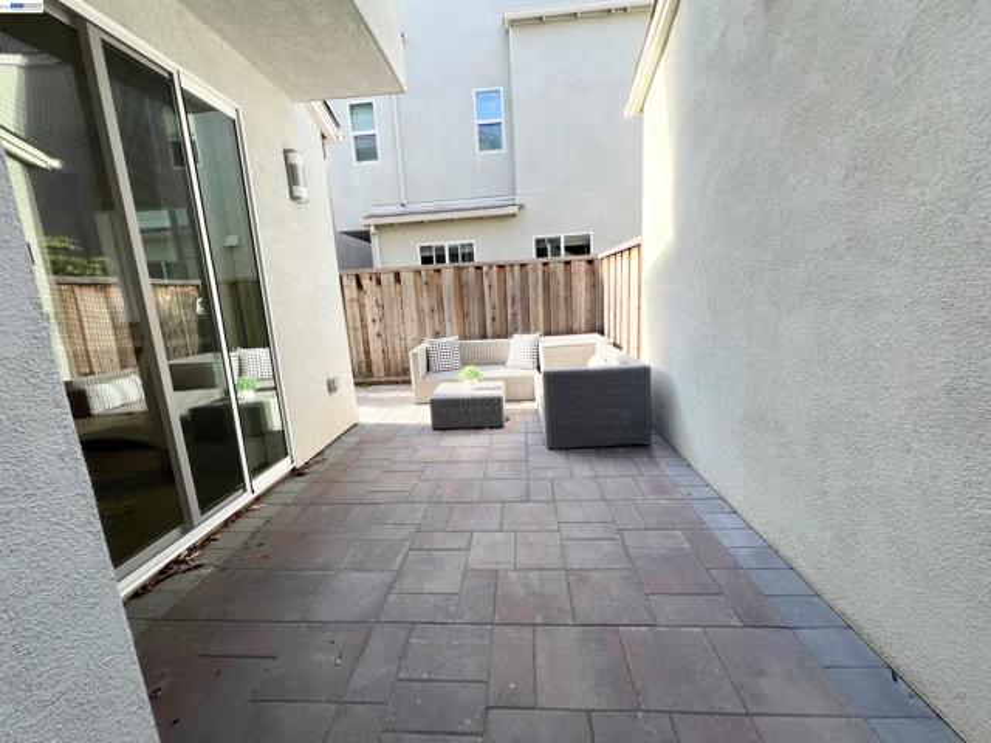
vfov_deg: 89.9
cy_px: 372
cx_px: 496
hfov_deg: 106.2
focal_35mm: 13
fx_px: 372
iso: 32
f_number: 1.8
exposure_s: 1/182
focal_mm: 1.57
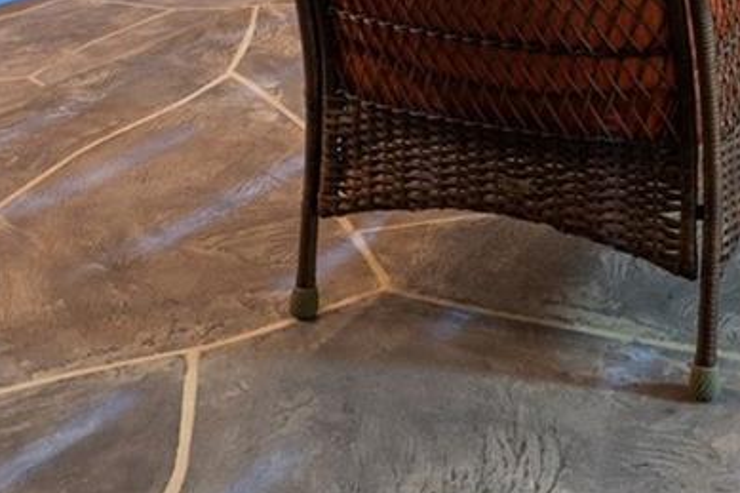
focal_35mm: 70
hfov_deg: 28.1
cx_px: 620
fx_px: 1438
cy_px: -392
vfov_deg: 16.4
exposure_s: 30
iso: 320
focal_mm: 17
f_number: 8
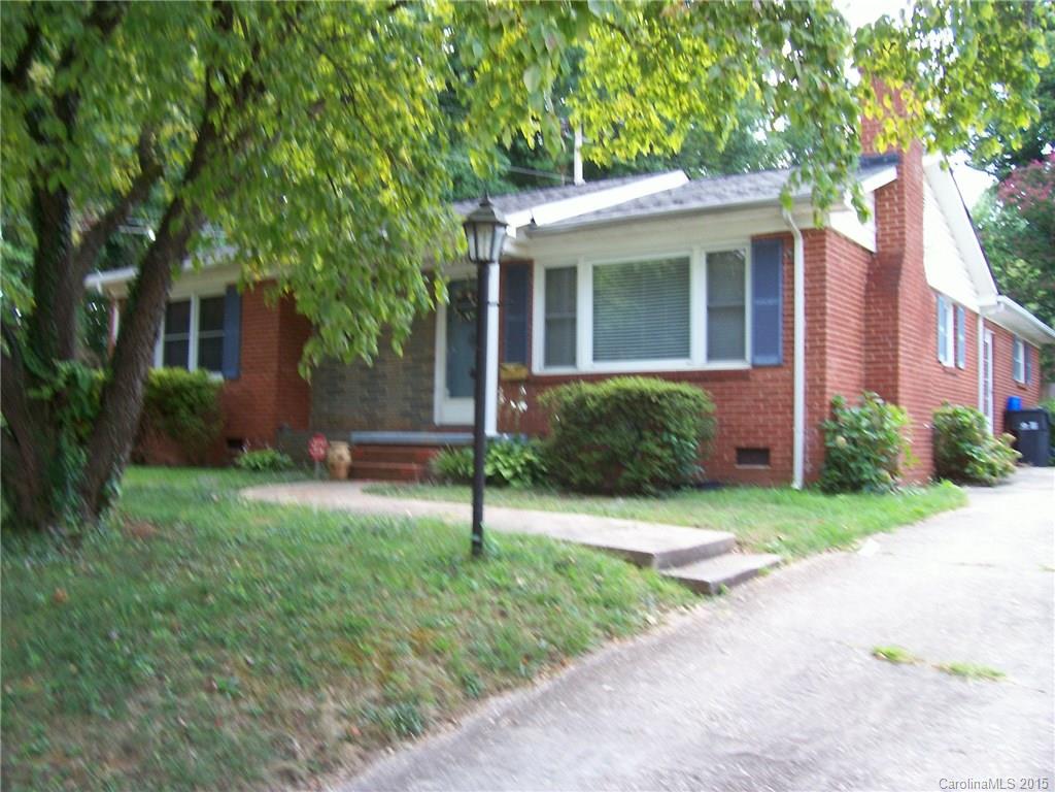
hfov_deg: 54.0
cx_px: 528
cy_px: 396
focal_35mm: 34
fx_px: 1036
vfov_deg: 41.8
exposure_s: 1/87.6
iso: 80
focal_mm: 5.6
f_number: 2.7
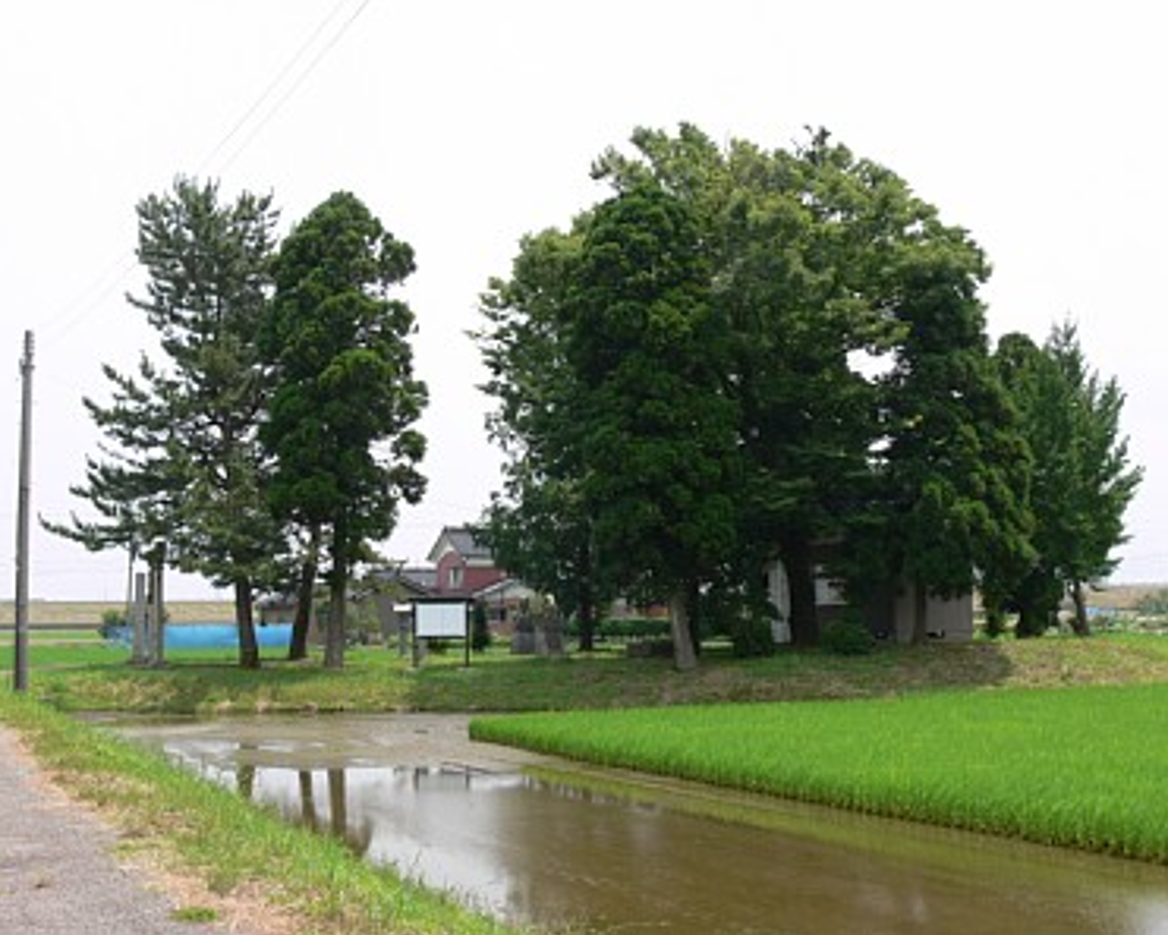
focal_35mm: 40
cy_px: 469
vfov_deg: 37.4
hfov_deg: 45.8
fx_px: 1383
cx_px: 545
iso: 80
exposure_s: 1/200
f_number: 5.6
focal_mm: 8.1
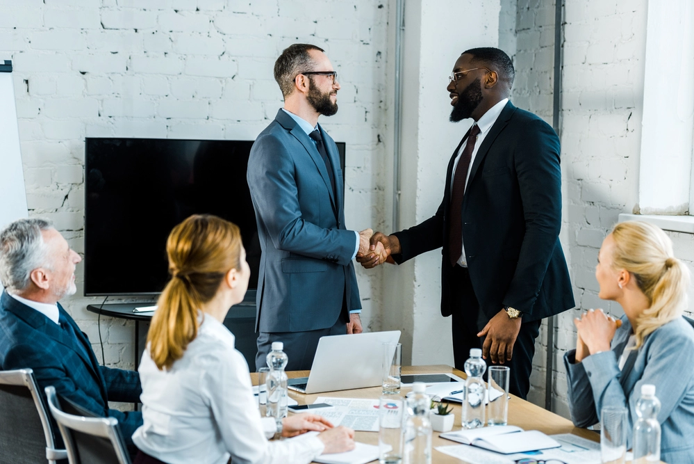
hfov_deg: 28.8
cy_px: 232
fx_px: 1350
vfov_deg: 19.5
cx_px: 347
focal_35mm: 70
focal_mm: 70
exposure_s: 1/200
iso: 320
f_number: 3.2
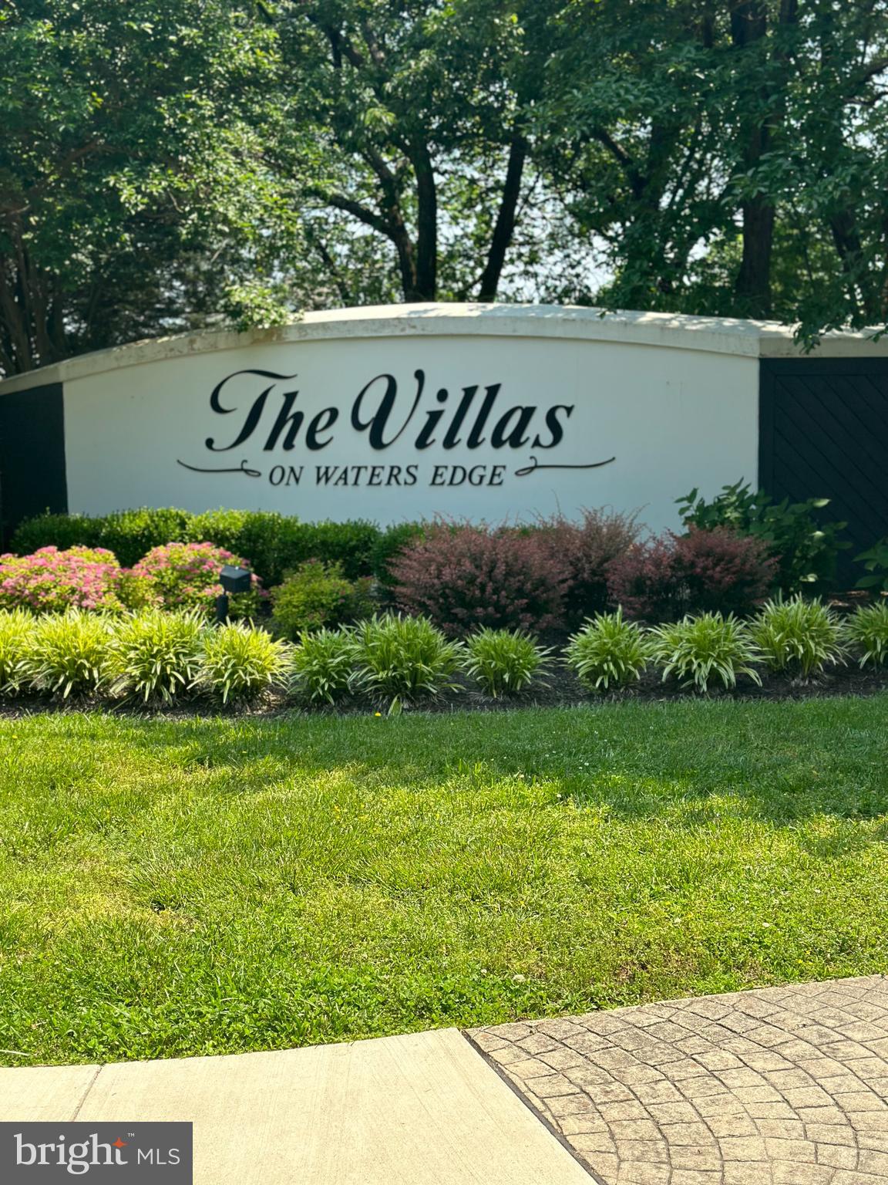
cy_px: 592
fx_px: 1642
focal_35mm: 48
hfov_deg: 30.3
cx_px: 444
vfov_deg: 39.7
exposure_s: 1/2028
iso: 80
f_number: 1.78
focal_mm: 6.86
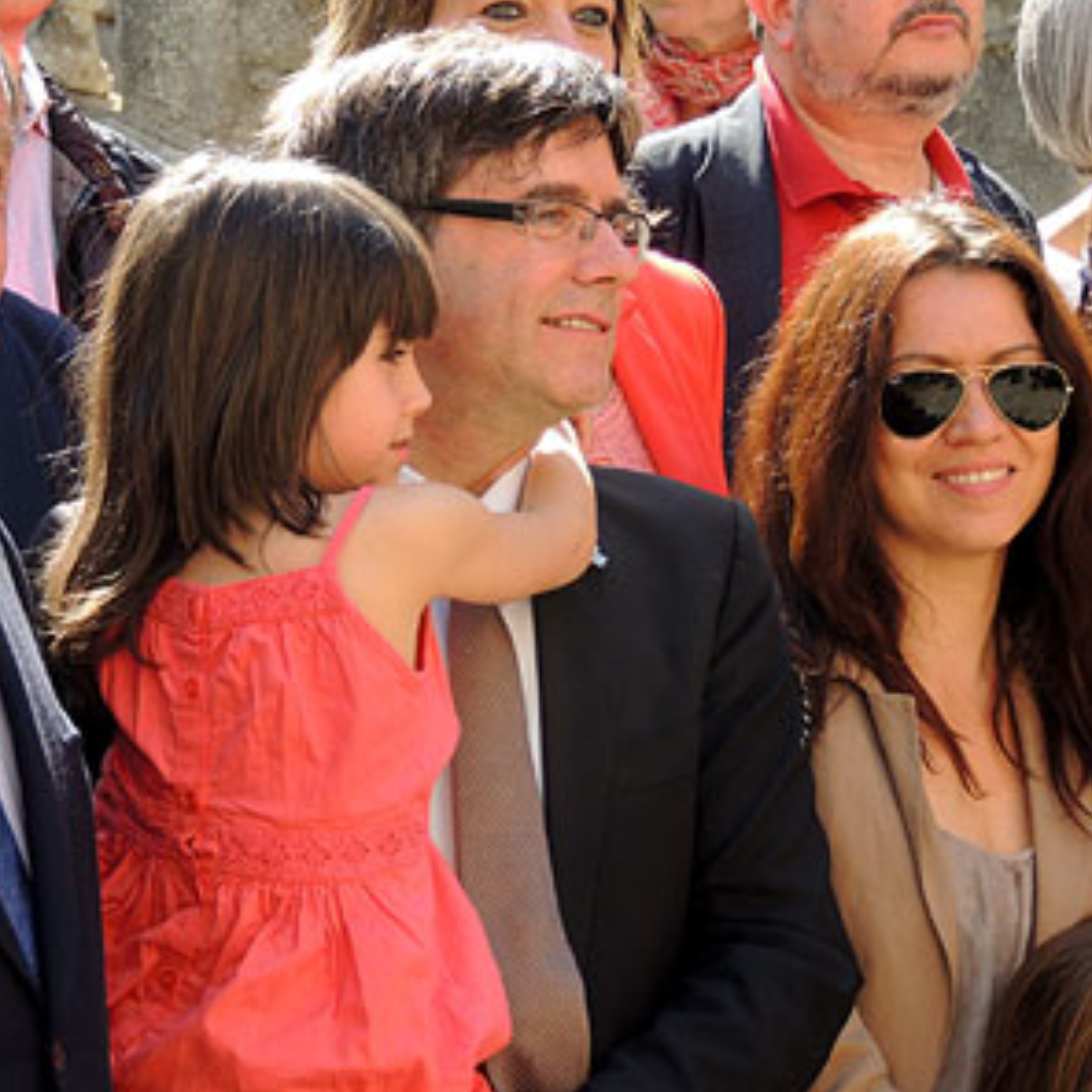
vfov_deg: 10.2
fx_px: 6139
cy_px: 461
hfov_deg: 10.1
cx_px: 247
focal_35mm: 172
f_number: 4.2
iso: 100
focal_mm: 21.4
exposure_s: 1/125
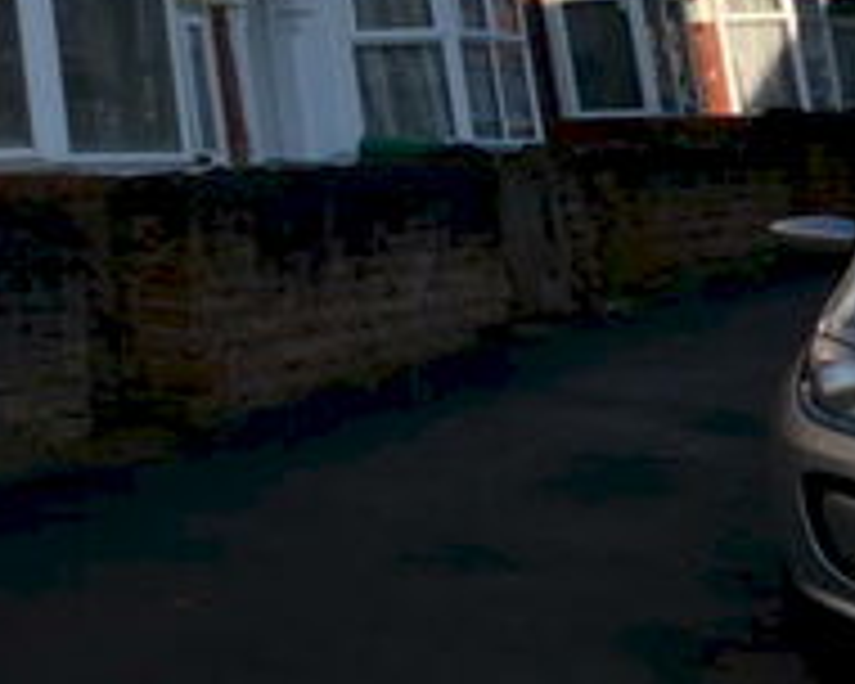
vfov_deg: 26.9
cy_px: -61
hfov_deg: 22.9
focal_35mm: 52
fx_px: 1316
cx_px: -626
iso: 100
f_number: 9
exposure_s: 1/200
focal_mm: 10
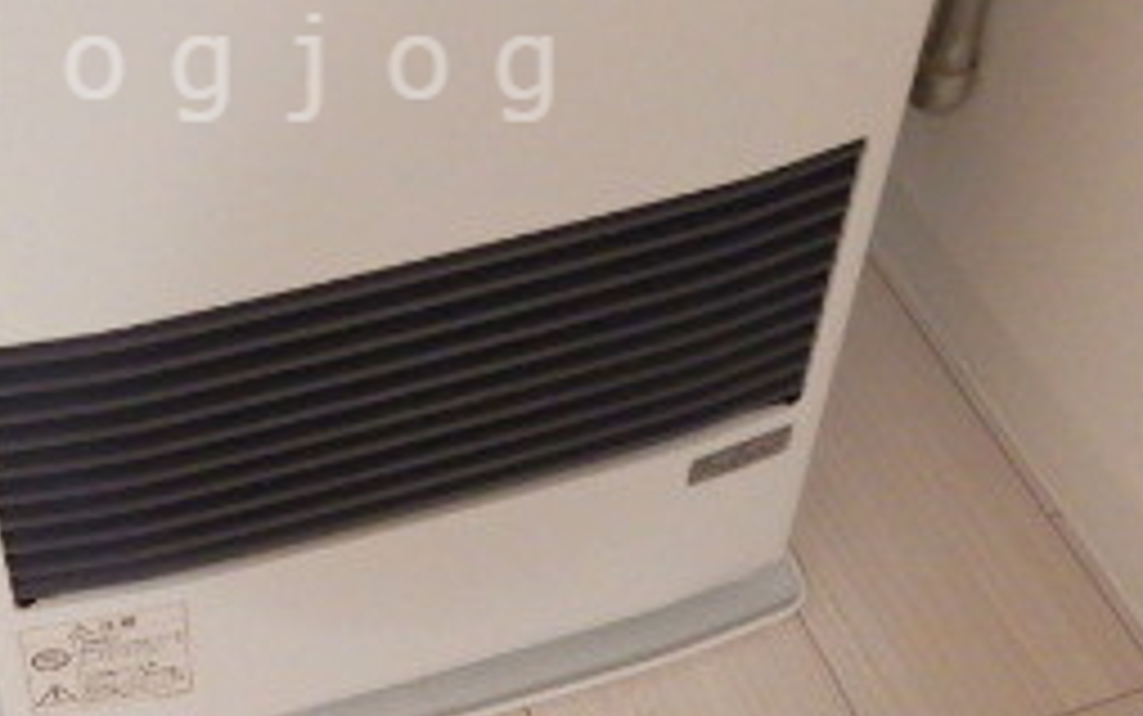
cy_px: 68
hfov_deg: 31.3
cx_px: 270
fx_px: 1995
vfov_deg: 19.9
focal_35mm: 64
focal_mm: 4.3
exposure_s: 1/30
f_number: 2.8
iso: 360
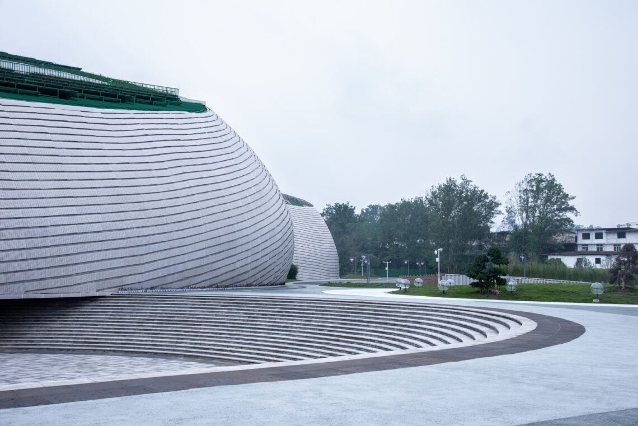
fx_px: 780
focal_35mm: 44
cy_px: 213
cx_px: 319
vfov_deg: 30.5
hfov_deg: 44.5
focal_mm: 44
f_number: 8
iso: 100
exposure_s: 1/50
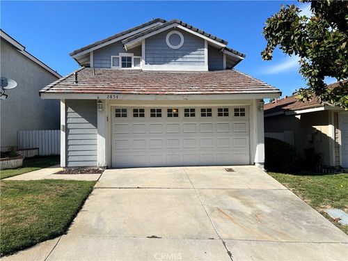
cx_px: 174
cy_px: 130
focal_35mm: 26
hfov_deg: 67.3
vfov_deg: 53.1
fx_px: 261
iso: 50
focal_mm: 5.7
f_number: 1.5
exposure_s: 1/4630
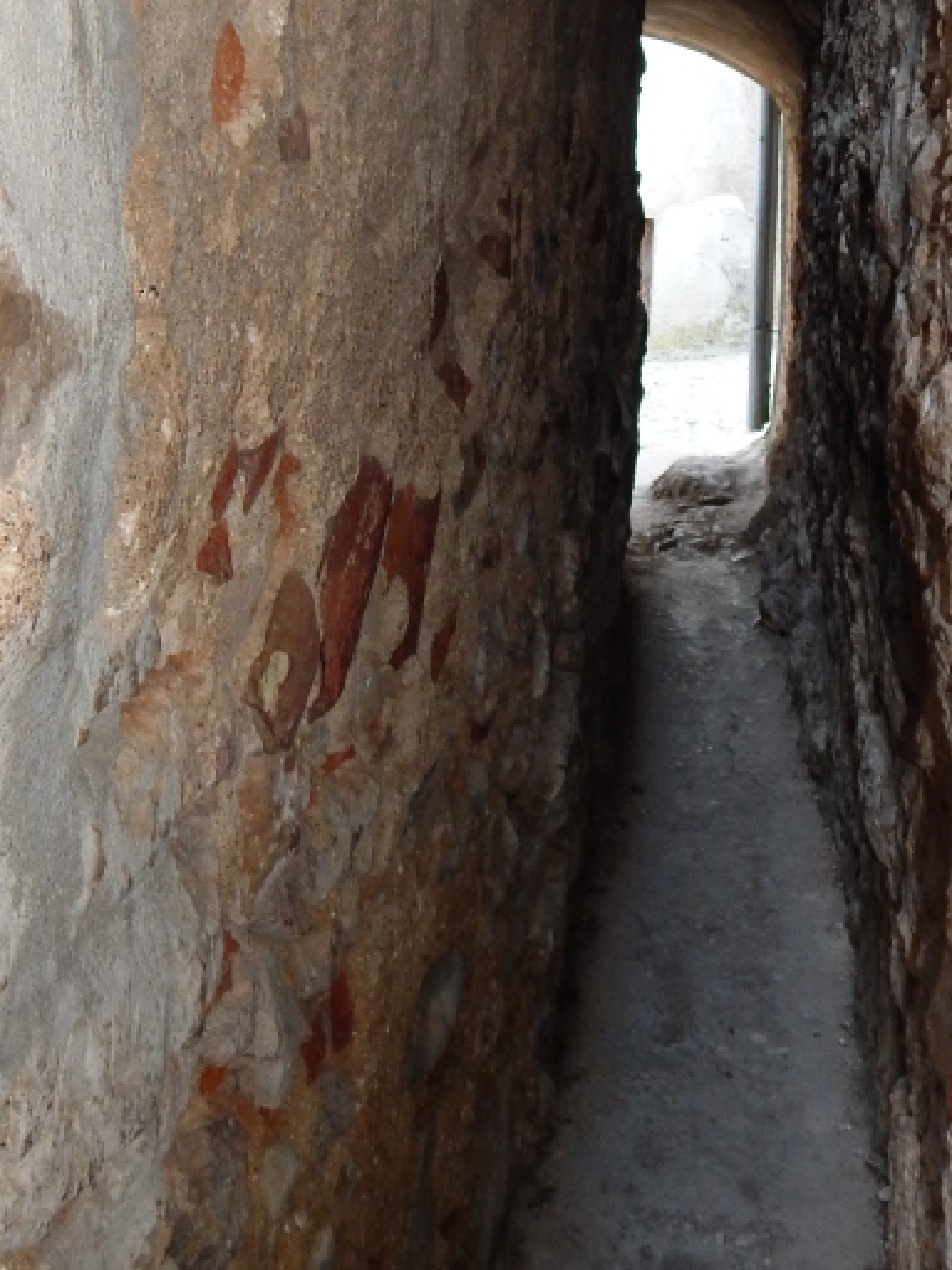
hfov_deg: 32.8
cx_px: 543
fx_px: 1613
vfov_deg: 41.7
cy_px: 327
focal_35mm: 44
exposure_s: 1/30
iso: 200
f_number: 3
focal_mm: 4
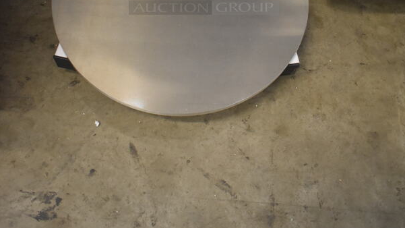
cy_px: -21
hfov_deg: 47.4
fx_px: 462
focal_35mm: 43
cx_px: 204
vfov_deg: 25.7
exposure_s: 1/125
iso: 1800
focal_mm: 18
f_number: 3.5
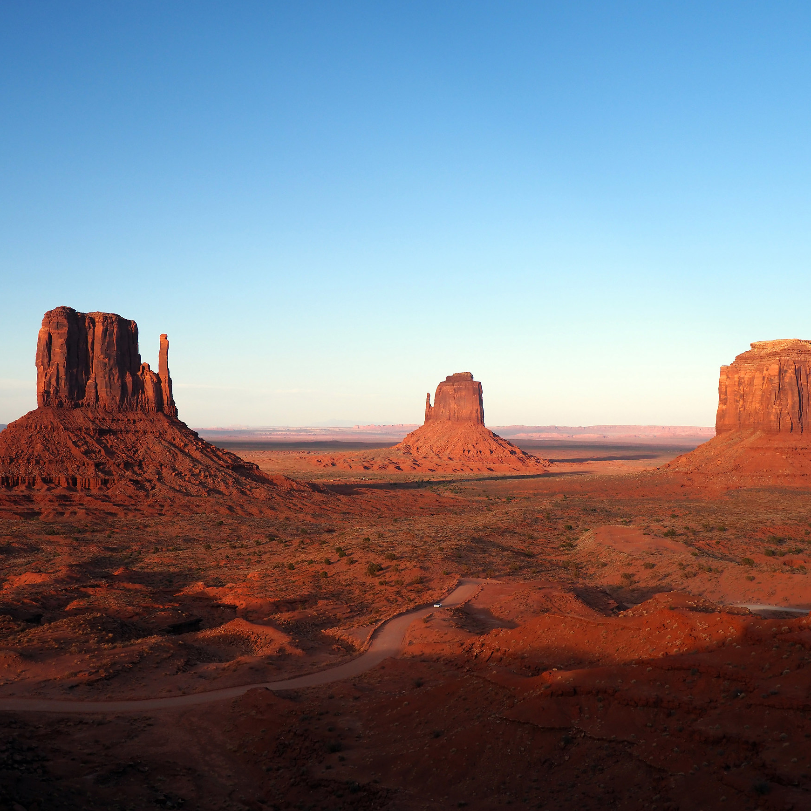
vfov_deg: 42.8
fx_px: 1034
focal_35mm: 39
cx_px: 390
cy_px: 419
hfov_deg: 42.8
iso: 200
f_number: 4
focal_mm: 16
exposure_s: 1/250
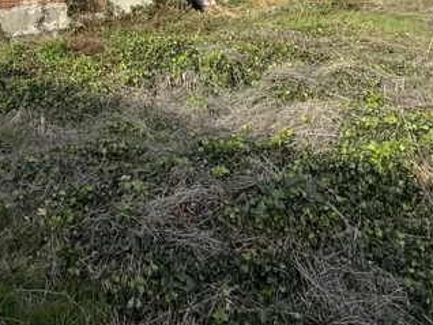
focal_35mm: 44
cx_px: 148
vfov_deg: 25.8
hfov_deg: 42.4
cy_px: -144
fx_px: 551
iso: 50
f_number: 2.2
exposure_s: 1/1277
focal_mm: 2.22
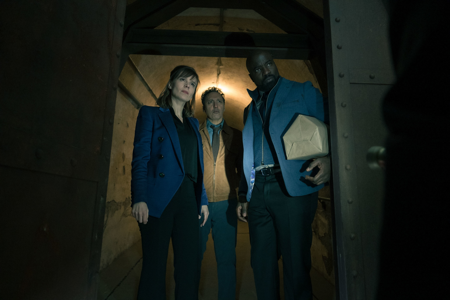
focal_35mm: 24
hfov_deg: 73.7
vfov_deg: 53.1
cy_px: 150
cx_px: 225
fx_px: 300
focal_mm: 24
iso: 4000
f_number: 2.8
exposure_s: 1/100
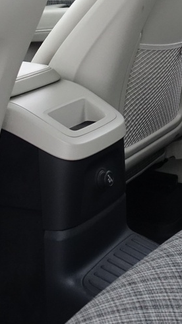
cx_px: 227
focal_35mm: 83
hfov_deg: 14.1
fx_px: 712
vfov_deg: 24.2
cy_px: -16
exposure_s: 1/30
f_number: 2.5
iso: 1000
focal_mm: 8.8
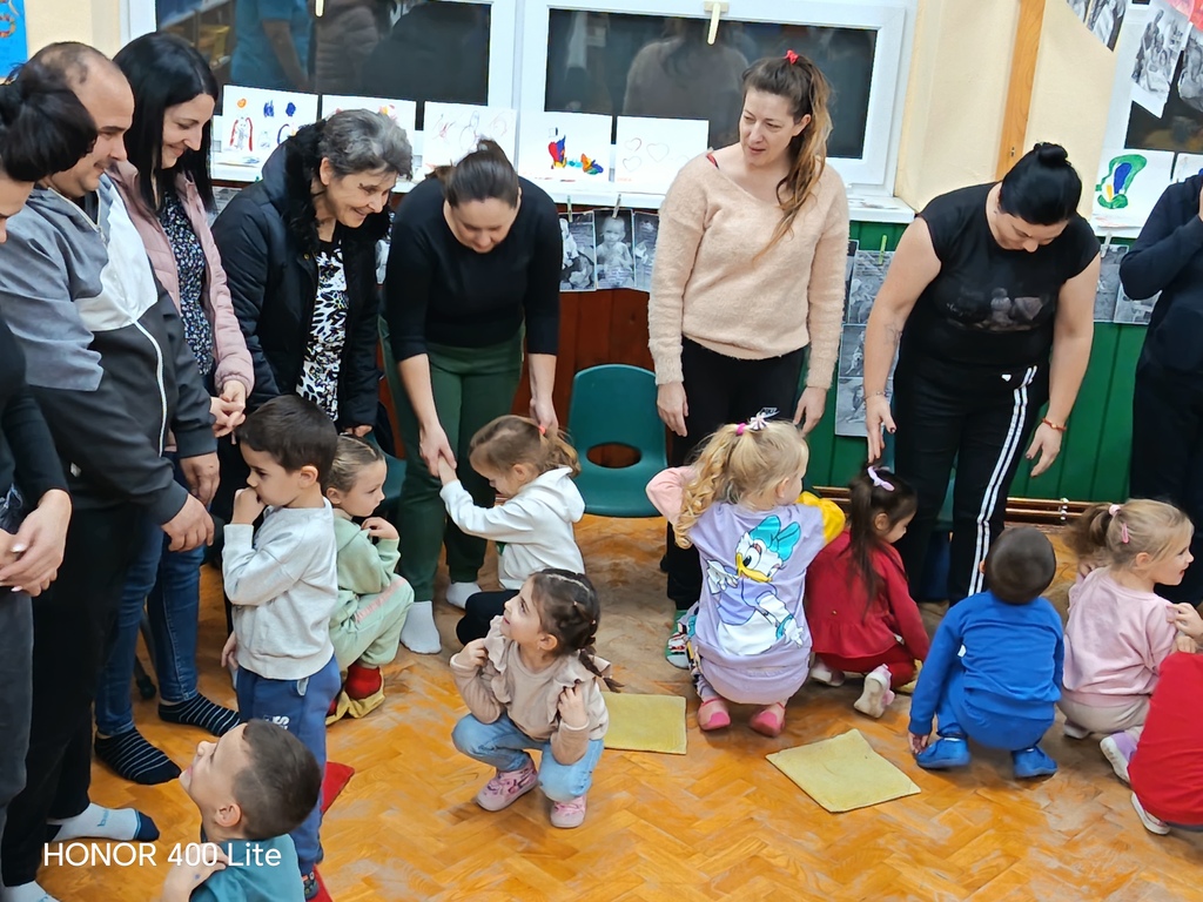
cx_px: 602
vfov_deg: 30.3
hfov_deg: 39.7
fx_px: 1668
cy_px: 451
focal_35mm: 48
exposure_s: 1/50
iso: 4526
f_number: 1.75
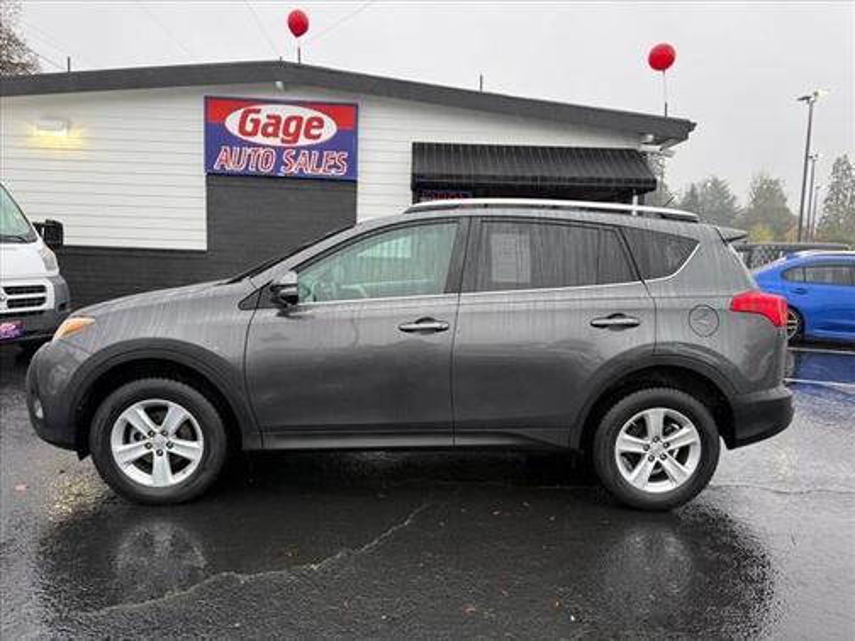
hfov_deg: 71.6
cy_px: 320
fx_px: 593
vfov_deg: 56.8
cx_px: 428
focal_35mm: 24
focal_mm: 6.76
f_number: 1.78
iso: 80
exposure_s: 1/166
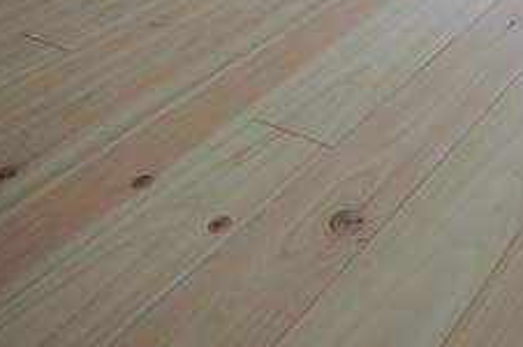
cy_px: 86
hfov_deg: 38.7
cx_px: 480
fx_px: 682
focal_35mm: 47
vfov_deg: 28.1
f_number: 2.8
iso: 100
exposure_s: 1/40
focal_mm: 4.3
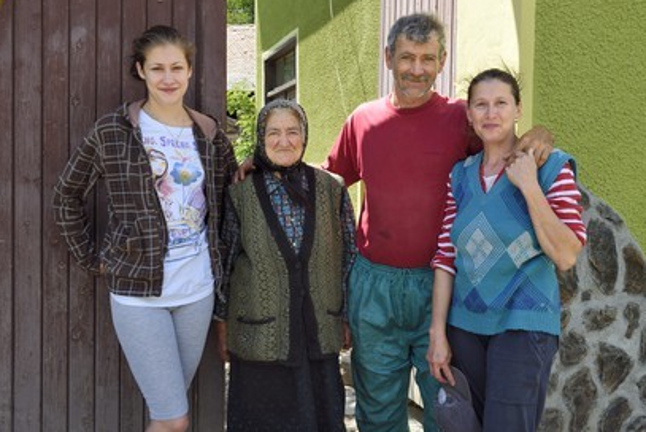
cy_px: 214
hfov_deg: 57.2
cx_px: 325
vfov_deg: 40.0
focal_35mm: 33
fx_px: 593
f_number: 8
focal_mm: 32
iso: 200
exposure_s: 1/200
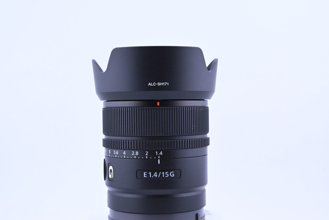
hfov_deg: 33.9
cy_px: 125
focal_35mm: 59
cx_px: 162
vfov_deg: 23.0
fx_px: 539
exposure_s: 1/160
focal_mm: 33
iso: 640
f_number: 11
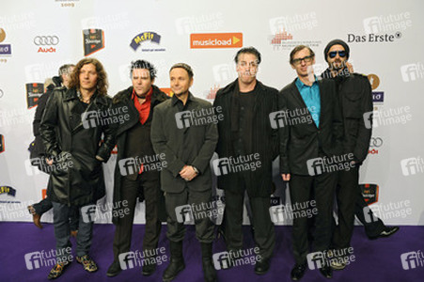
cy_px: 141
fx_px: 365
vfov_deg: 42.3
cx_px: 212
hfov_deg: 60.3
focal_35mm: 31
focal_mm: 31
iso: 2000
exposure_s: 1/250
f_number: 5.6
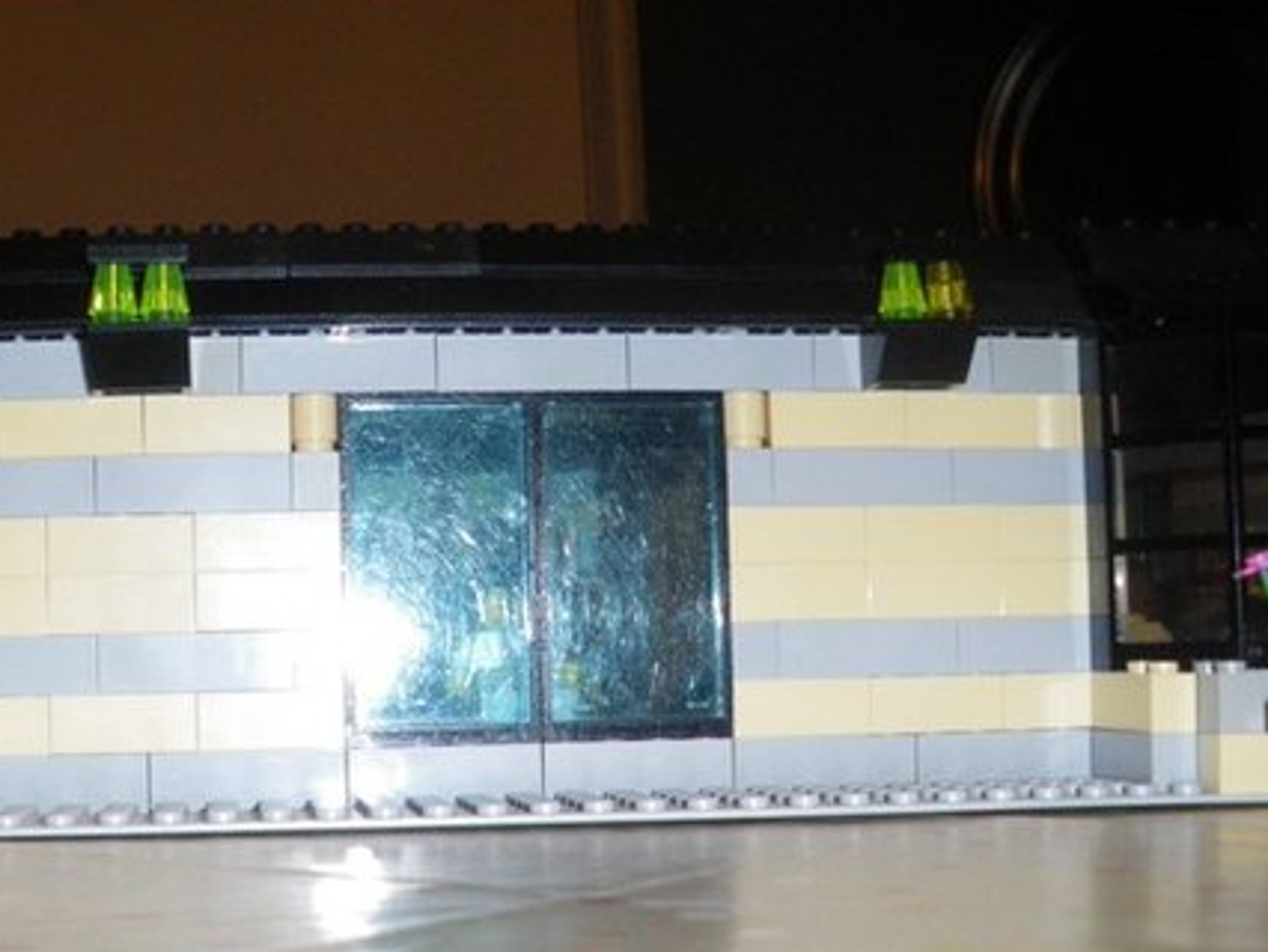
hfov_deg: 35.3
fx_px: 1979
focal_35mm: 54
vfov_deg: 26.8
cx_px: 457
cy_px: 693
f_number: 3.5
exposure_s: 1/50
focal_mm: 6.3
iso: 400
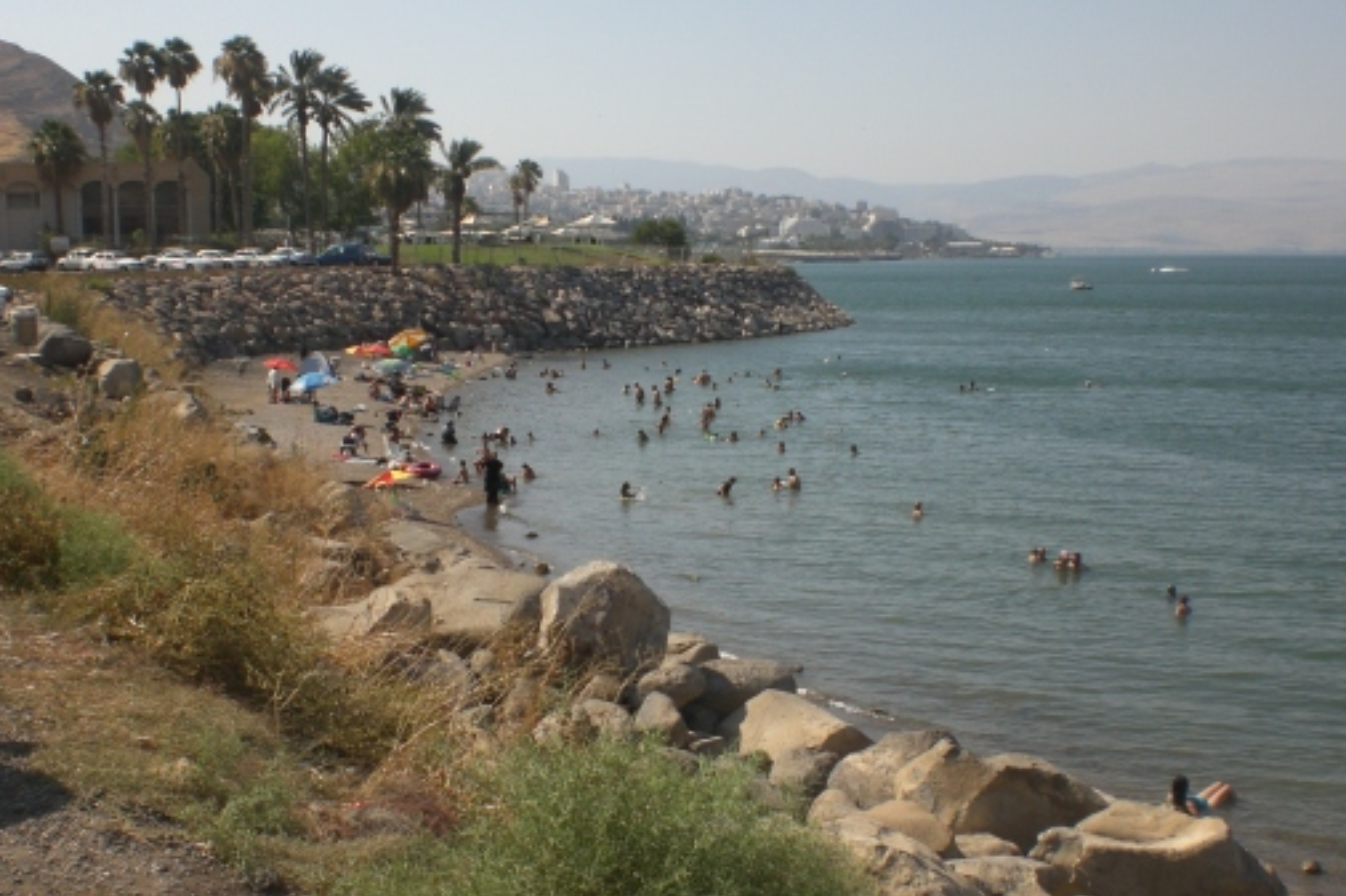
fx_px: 1869
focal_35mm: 50
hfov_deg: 39.6
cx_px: 689
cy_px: 484
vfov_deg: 27.0
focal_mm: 6.3
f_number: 4.4
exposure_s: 1/640
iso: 50
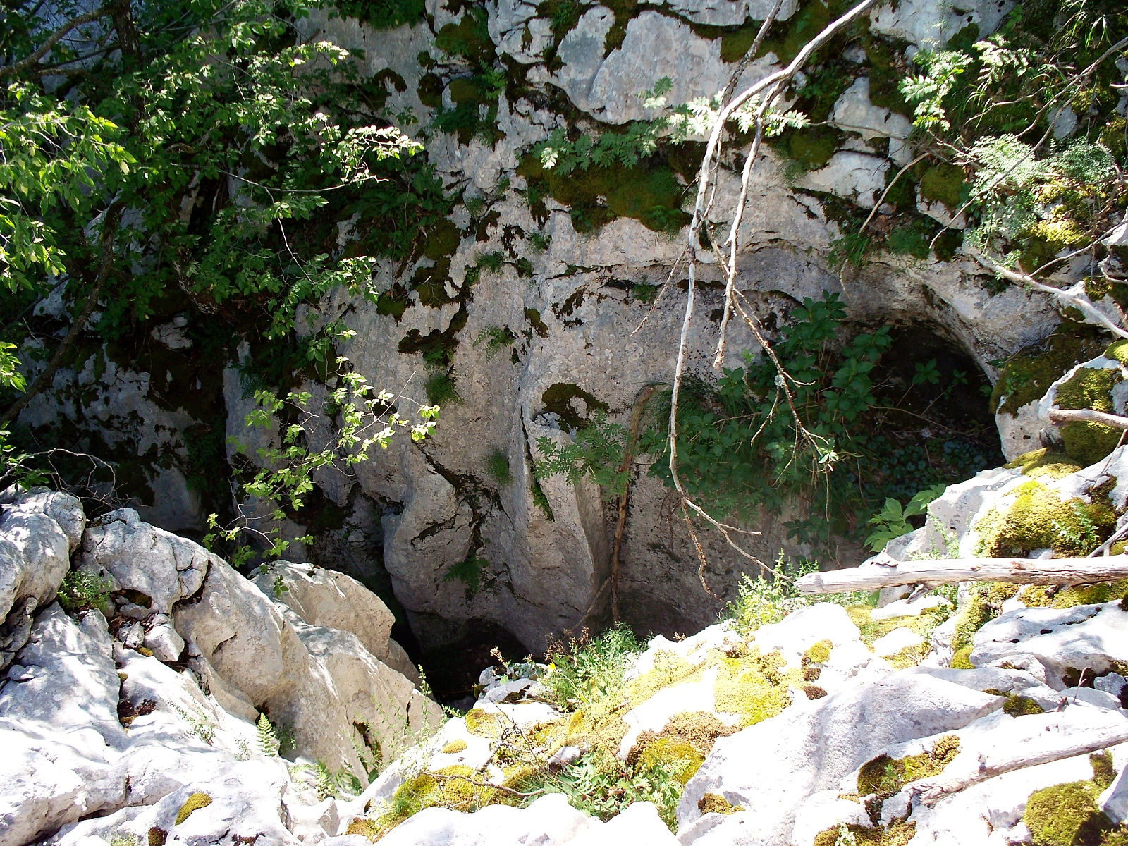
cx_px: 564
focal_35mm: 36
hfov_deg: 51.4
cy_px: 423
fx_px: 1173
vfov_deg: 39.7
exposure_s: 1/160
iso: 64
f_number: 2.8
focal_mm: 7.54
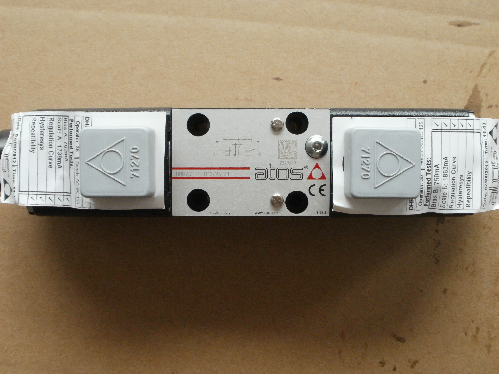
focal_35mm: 44
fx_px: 634
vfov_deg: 32.9
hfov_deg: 42.9
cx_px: 250
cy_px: 187
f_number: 4
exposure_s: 1/40
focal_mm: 7.7
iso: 400
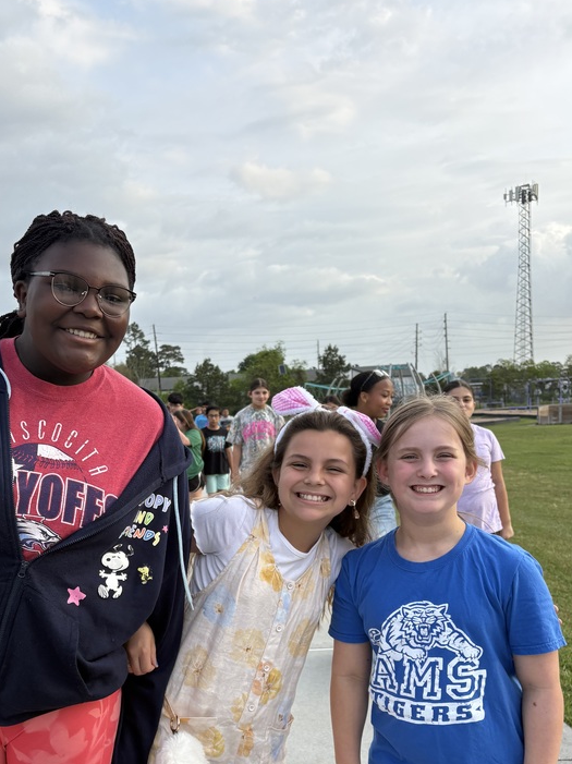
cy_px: 509
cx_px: 207
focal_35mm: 38
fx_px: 838
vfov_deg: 48.2
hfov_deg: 37.4
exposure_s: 1/973
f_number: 1.6
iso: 50
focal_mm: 5.96
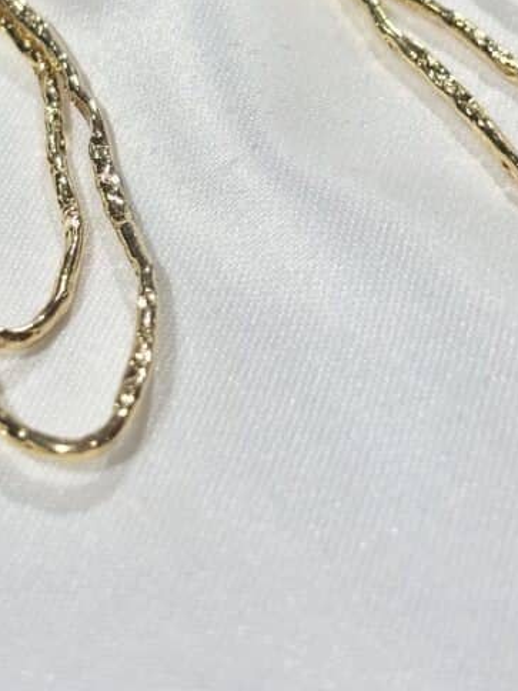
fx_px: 2195
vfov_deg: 17.6
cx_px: 250
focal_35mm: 110
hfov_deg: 13.5
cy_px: 63
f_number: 1.6
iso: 32
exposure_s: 1/252
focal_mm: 5.96
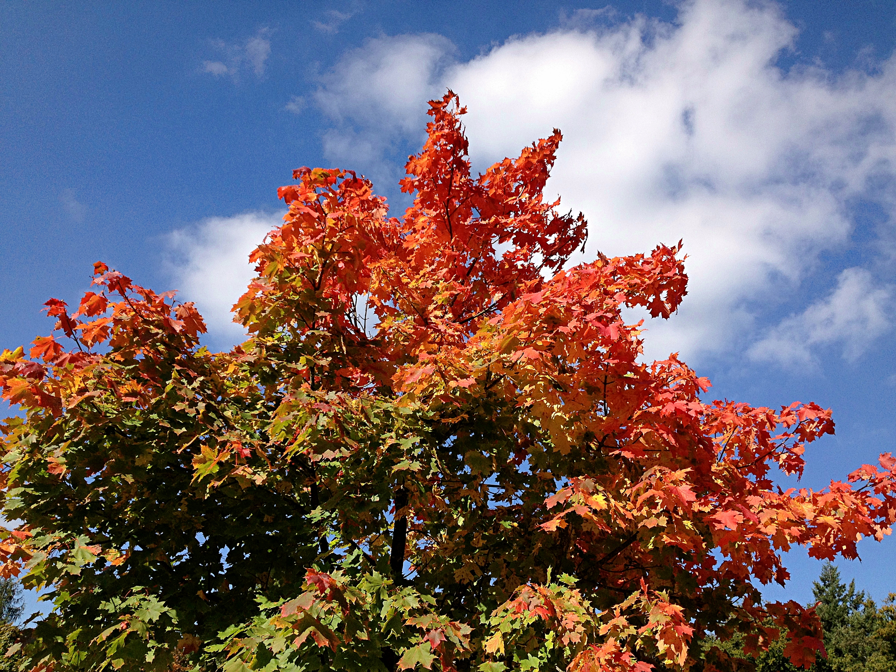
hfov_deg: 52.6
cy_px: 336
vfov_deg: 40.7
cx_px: 448
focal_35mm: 35
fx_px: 906
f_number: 2.4
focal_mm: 4.28
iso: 50
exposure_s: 1/1416
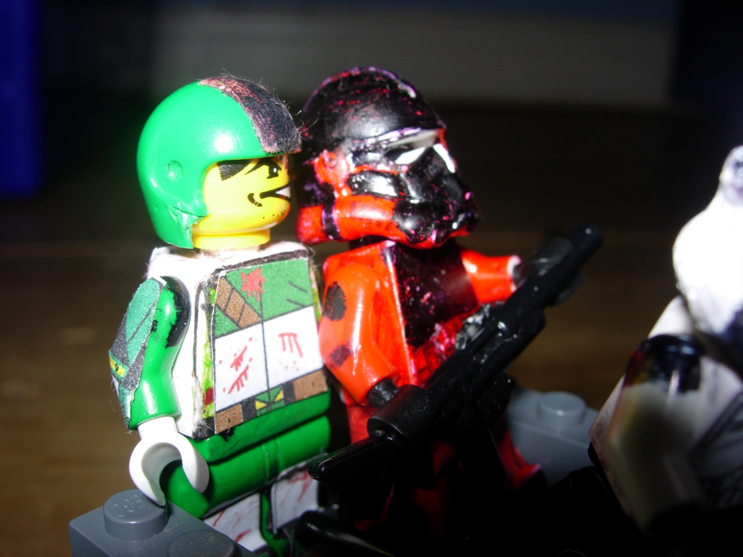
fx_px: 816
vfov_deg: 37.7
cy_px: 278
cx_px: 372
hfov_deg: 49.0
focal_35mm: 38
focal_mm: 7.8
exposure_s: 1/64
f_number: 4.8
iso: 79
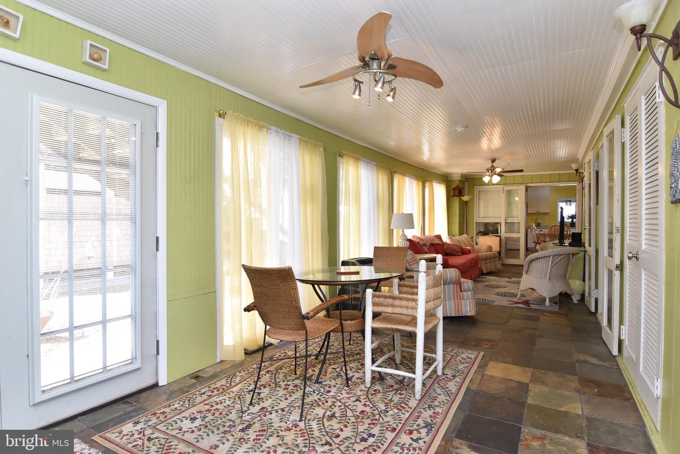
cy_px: 227
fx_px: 340
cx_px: 340
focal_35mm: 18
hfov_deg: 90.0
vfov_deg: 67.5
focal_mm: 12
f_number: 8
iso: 800
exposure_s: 1/60
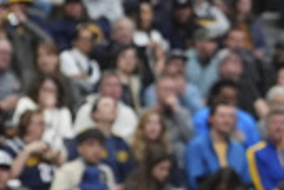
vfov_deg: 3.4
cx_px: 445
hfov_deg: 5.1
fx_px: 3170
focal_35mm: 401
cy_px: -158
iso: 4000
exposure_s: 1/1250
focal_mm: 70
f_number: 3.2
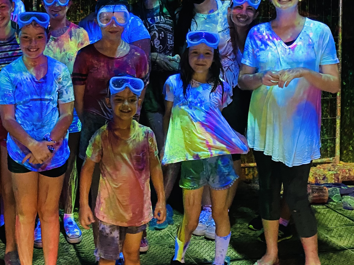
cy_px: 70
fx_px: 573
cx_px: 80
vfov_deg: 25.8
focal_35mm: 56
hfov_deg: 33.5
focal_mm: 4.25
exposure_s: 1/25
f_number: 1.8
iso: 800
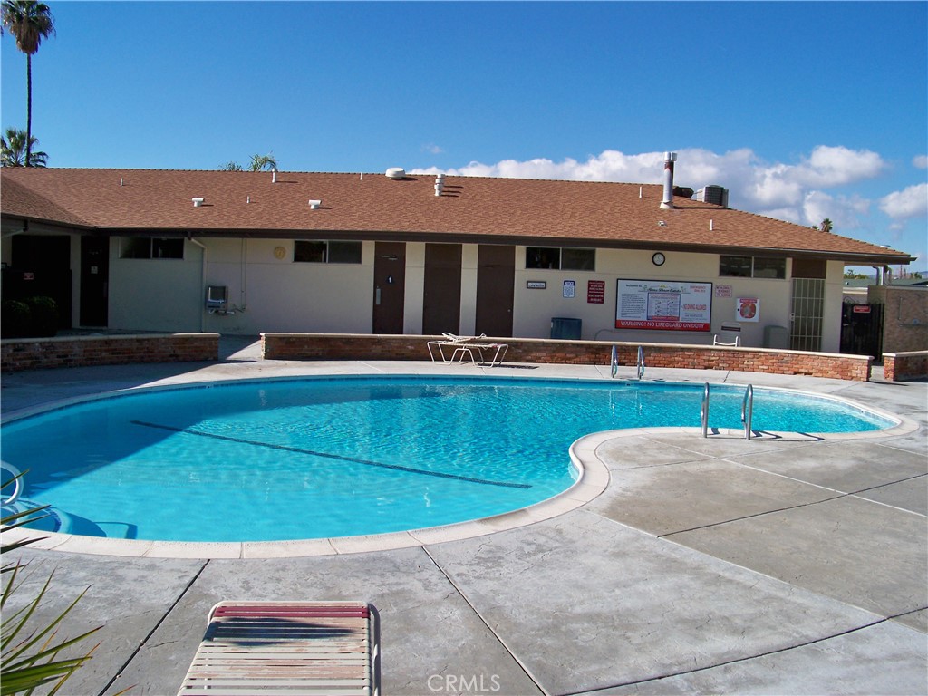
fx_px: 885
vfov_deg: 42.9
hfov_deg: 55.4
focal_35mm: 33
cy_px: 348
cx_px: 464
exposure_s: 1/1000
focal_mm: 5.85
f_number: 4
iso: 64
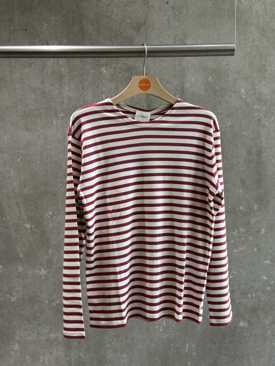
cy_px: 183
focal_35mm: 48
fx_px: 508
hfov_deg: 30.3
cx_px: 138
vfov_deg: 39.7
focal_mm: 6.86
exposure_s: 1/121
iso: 64
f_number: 1.78
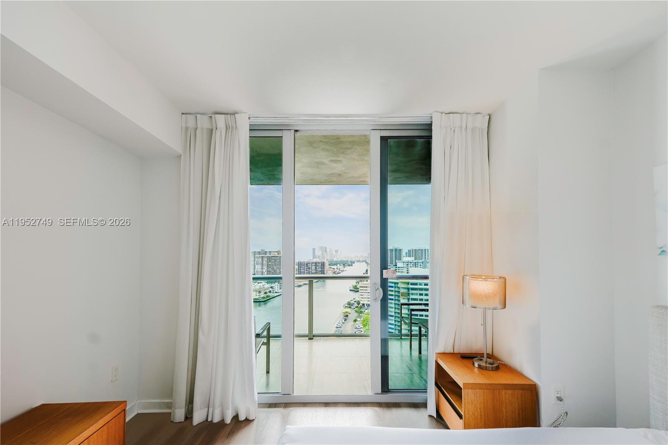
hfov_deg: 96.7
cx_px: 334
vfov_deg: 73.7
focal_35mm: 16
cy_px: 222
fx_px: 297
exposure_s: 1/800
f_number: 5
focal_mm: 16
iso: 640
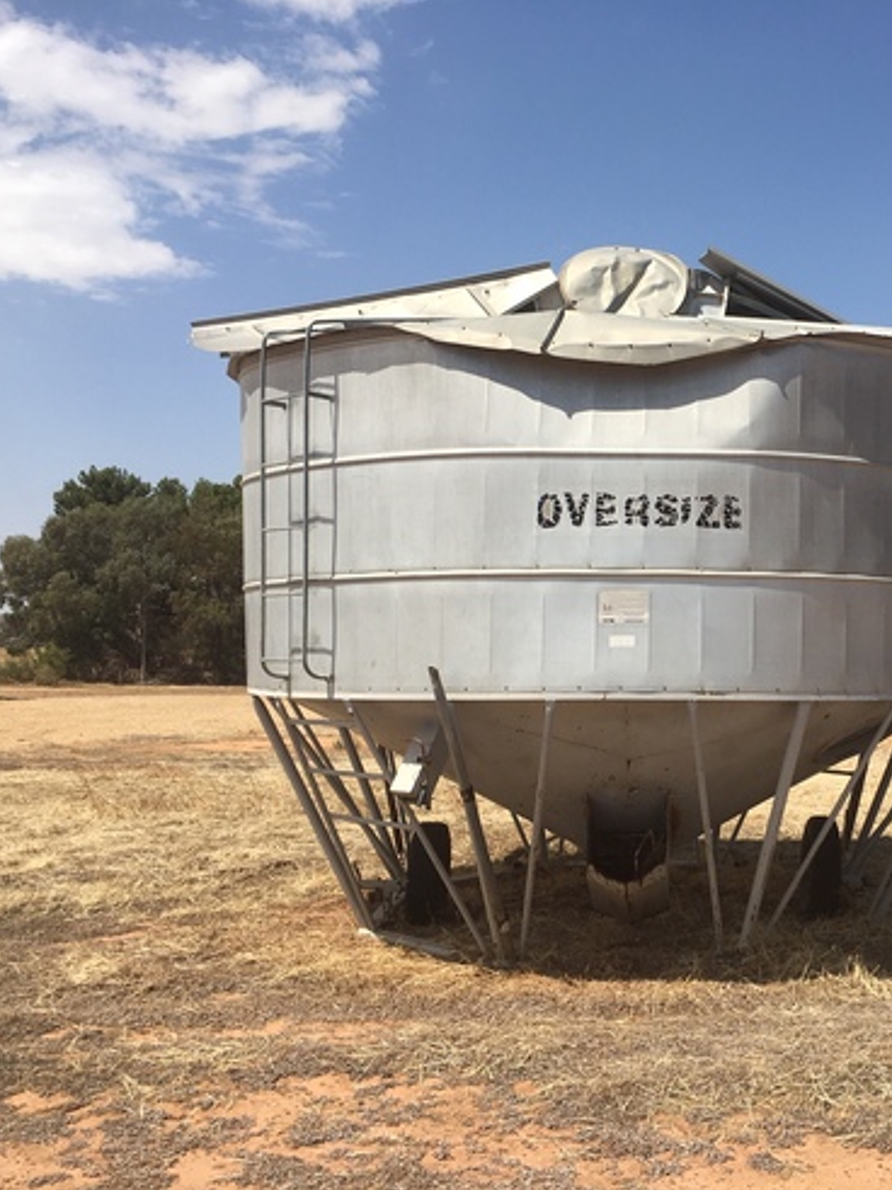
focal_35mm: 39
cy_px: 593
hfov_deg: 35.6
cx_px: 710
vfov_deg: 47.9
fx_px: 1341
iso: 25
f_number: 2.2
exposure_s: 1/2262
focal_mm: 4.15
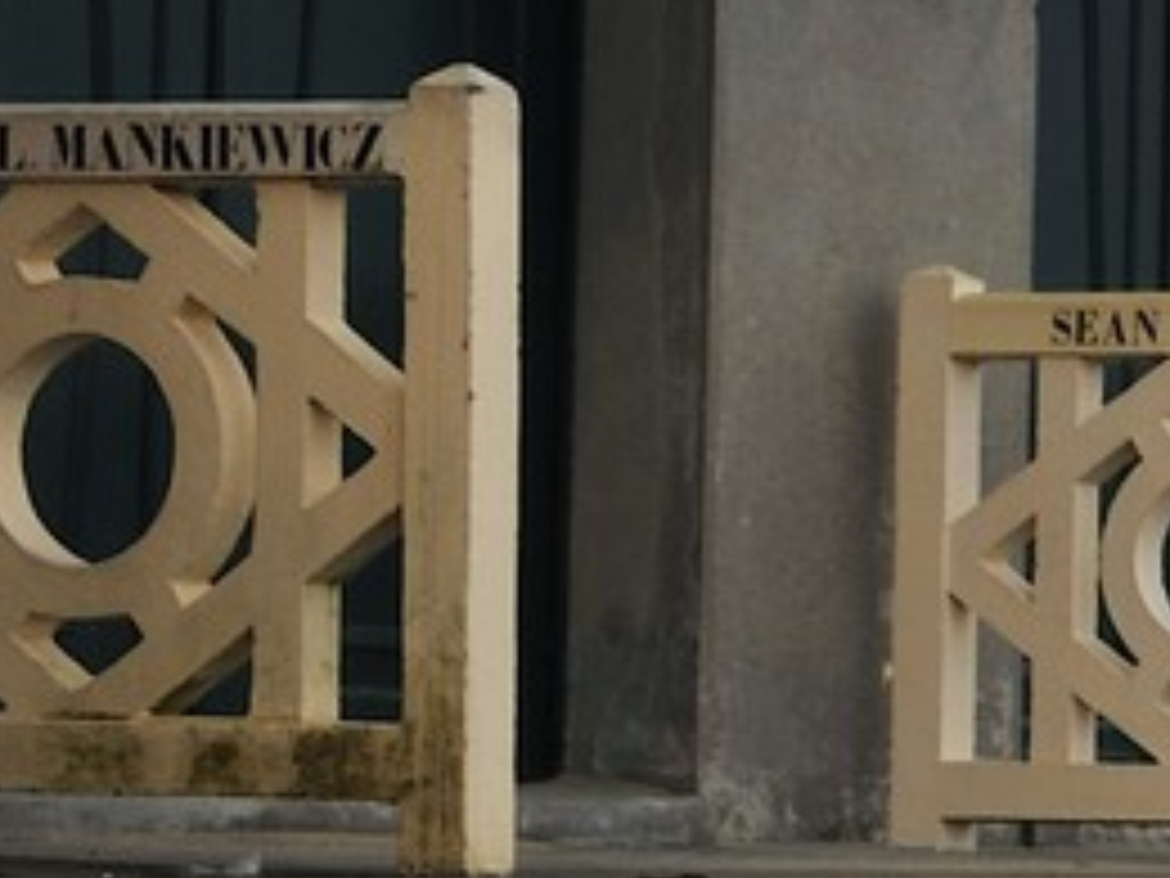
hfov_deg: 8.9
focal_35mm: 183
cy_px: 932
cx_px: 3420
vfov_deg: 8.1
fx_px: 6185
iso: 200
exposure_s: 1/2.5
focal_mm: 31
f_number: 11
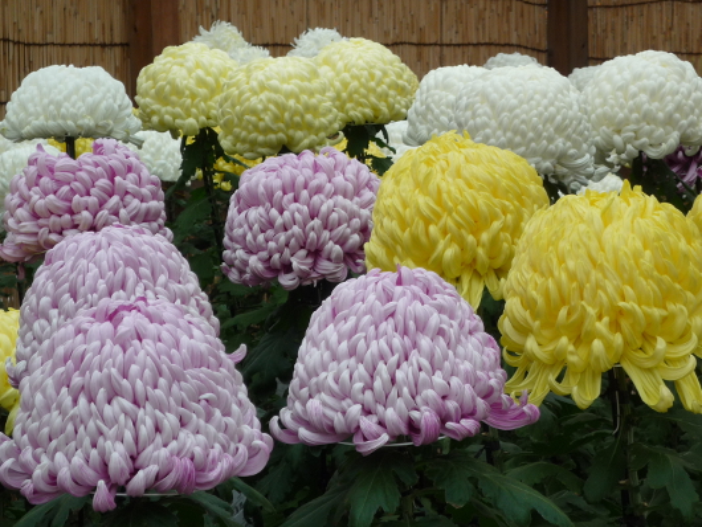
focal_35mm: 104
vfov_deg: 14.2
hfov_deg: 18.9
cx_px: 351
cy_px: 264
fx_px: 2110
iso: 100
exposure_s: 1/80
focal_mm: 15.2
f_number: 5.5
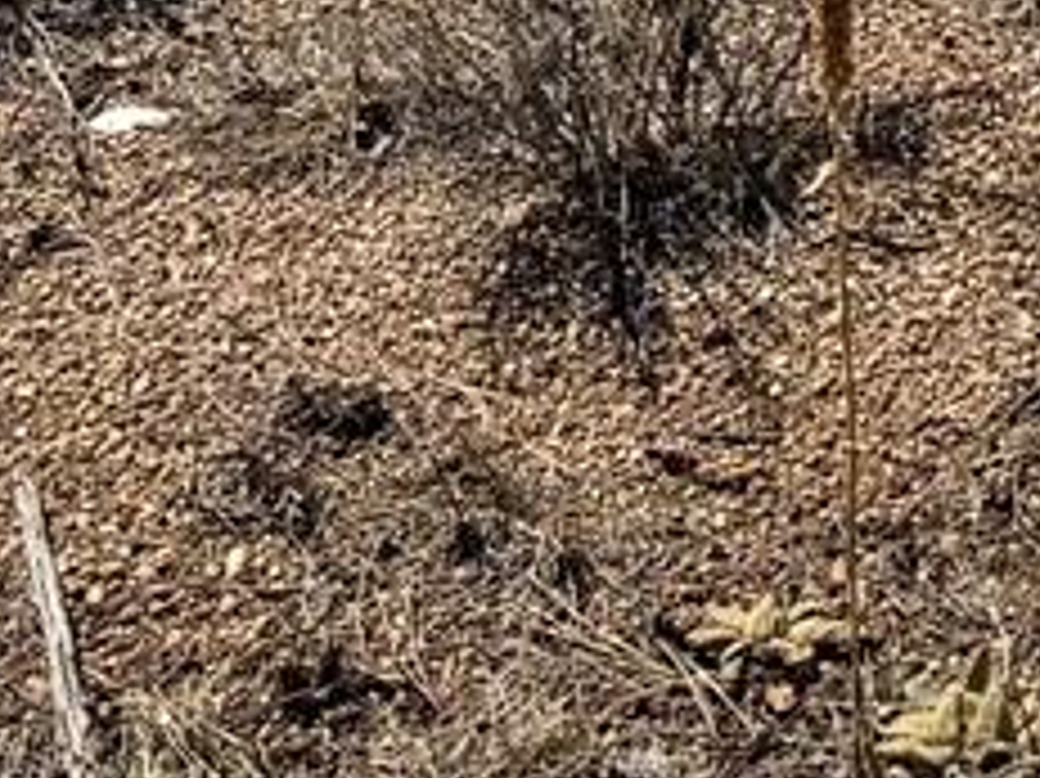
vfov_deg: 7.4
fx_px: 4985
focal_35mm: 166
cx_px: 1472
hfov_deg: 11.5
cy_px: -1848
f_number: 1.78
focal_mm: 6.76
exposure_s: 1/7937
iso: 80
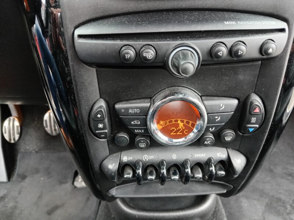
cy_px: 110
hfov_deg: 69.4
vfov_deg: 54.9
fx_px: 212
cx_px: 147
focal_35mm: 25
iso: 808
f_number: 1.8
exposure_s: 1/20
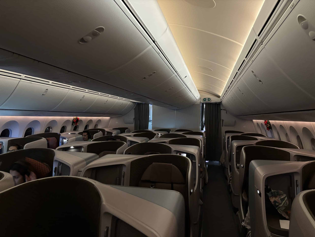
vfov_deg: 53.1
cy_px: 118
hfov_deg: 67.3
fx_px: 237
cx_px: 158
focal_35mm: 26
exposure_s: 1/28
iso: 640
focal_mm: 5.96
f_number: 1.6
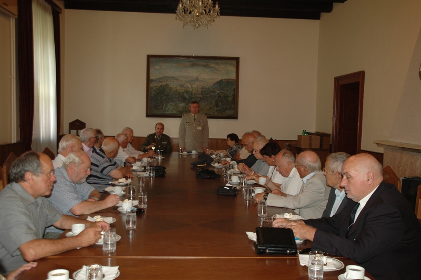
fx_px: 456
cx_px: 210
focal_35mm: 39
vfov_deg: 34.2
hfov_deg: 49.6
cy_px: 140
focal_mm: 26
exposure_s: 1/60
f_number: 4.2
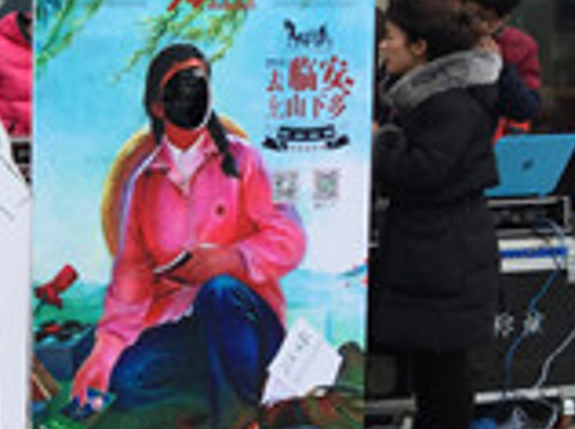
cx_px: -284
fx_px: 1526
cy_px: 195
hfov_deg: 18.8
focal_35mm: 92
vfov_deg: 16.0
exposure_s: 1/1099
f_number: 2.2
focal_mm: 4.15
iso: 32
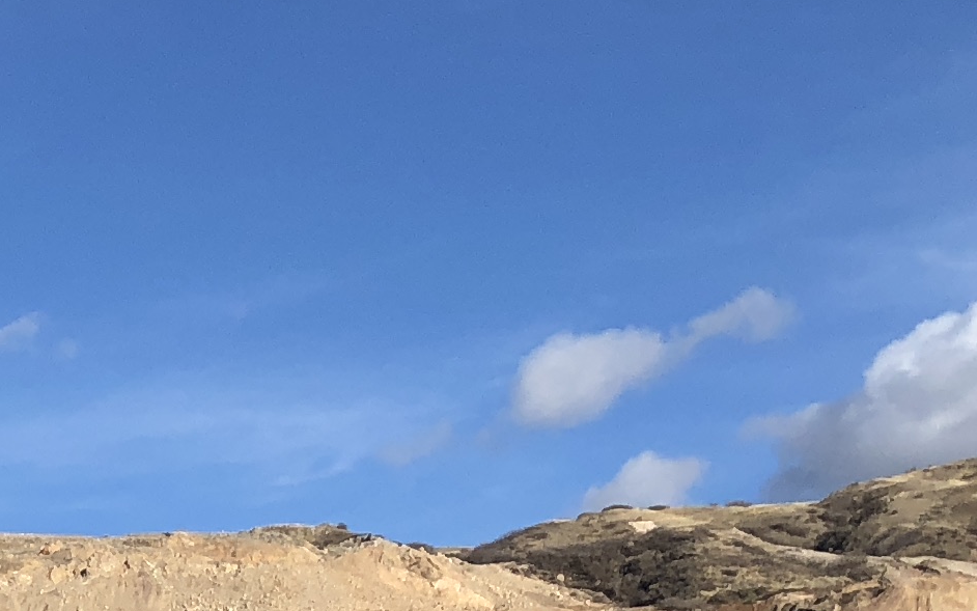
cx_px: -517
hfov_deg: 15.1
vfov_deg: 10.0
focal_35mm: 127
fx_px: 3382
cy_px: 897
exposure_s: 1/2208
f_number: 1.8
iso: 20
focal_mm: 3.99
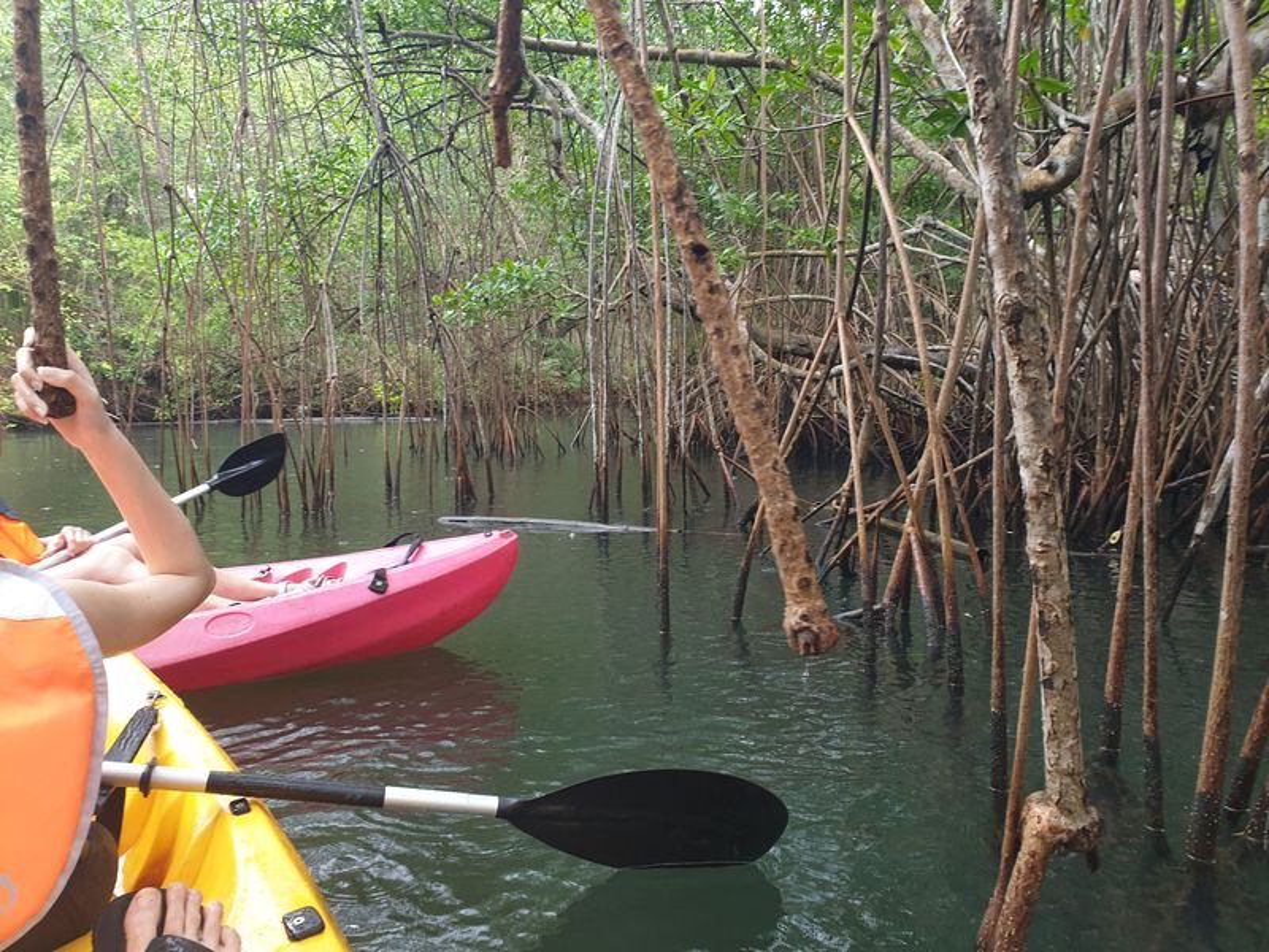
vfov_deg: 53.1
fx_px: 953
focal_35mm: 26
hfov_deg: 67.3
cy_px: 476
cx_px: 634
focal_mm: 4.3
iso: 125
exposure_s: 1/50
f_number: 2.4
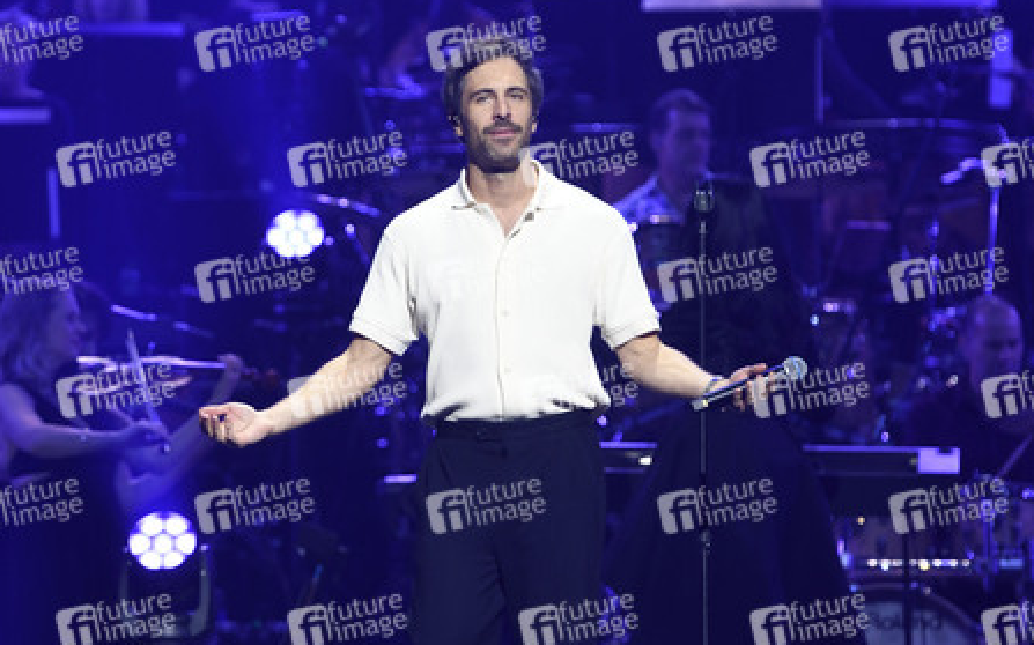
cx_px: 517
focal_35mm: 180
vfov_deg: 7.3
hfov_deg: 11.6
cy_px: 333
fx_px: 5070
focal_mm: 175
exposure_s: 1/640
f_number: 4
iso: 1250
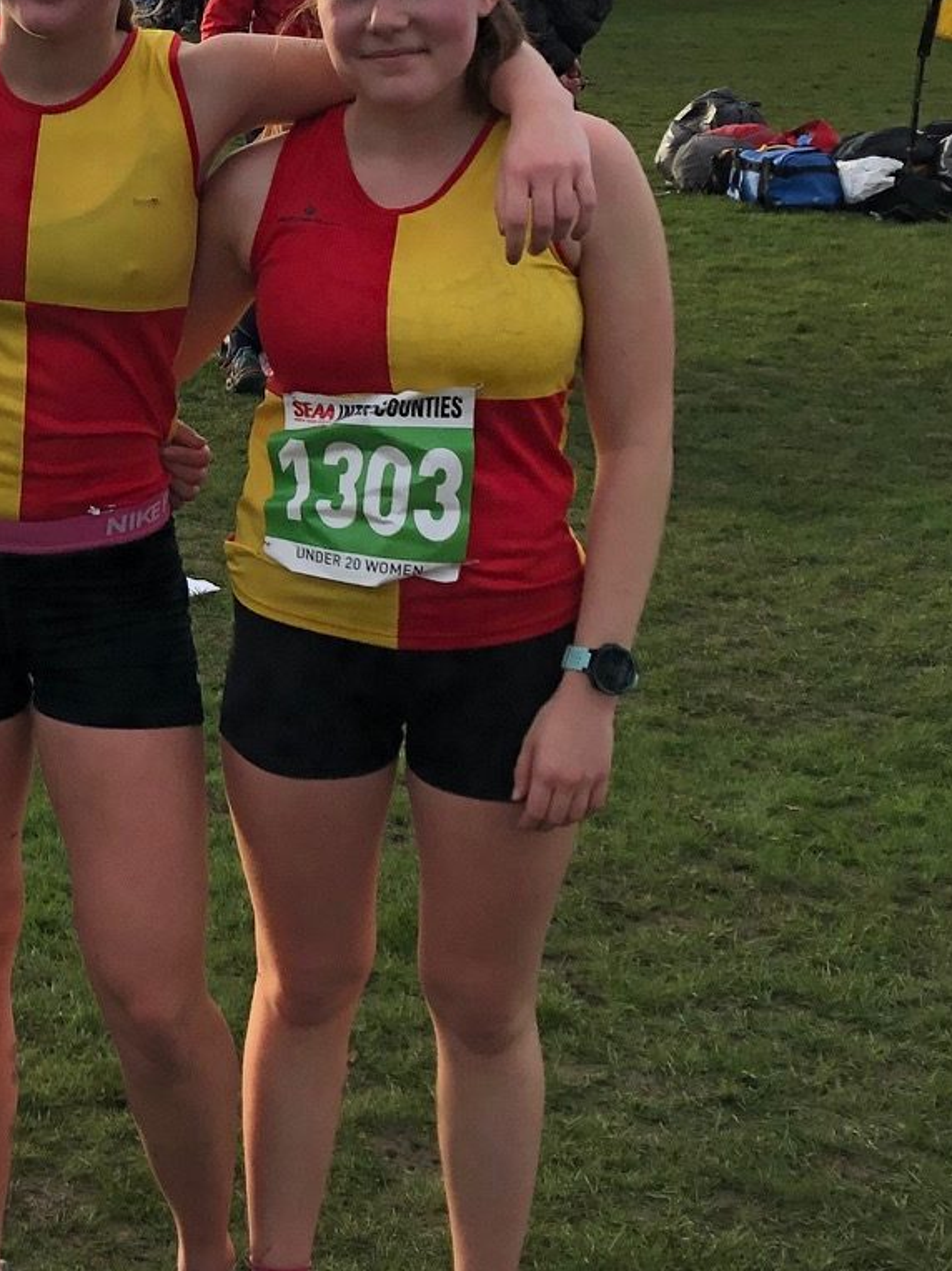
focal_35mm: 74
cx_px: -166
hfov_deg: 18.9
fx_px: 2714
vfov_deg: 26.0
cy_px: 315
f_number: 1.8
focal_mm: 3.99
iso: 20
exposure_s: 1/787
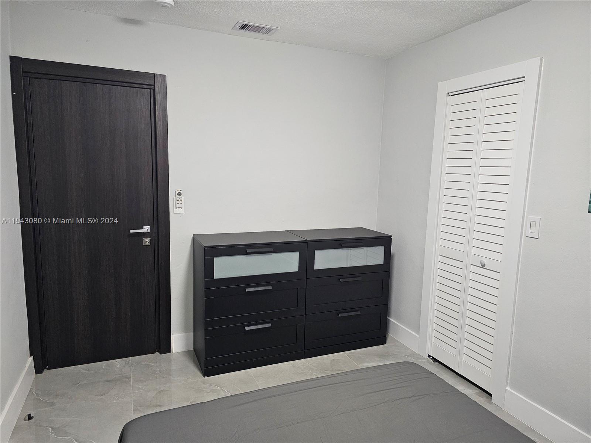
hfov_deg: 73.9
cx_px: 296
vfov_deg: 58.9
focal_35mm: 23
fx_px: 393
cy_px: 222
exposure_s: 1/120
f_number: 1.7
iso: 800
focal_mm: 6.3
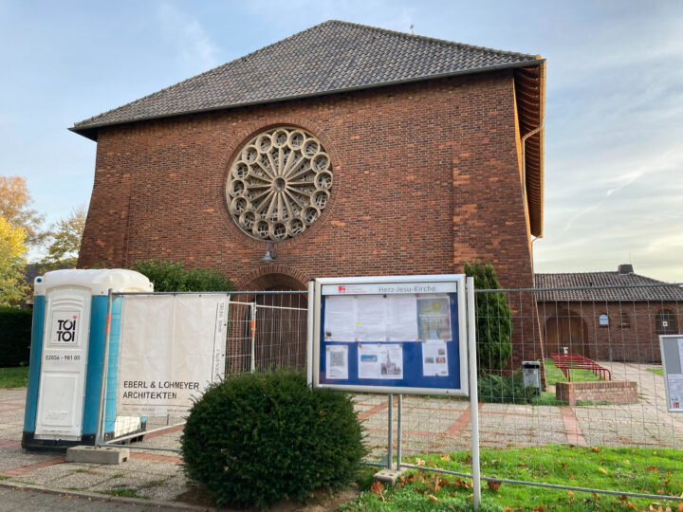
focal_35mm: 28
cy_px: 256
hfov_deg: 63.4
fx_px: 552
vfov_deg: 49.7
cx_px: 342
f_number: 1.8
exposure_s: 1/120
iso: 32
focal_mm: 3.99
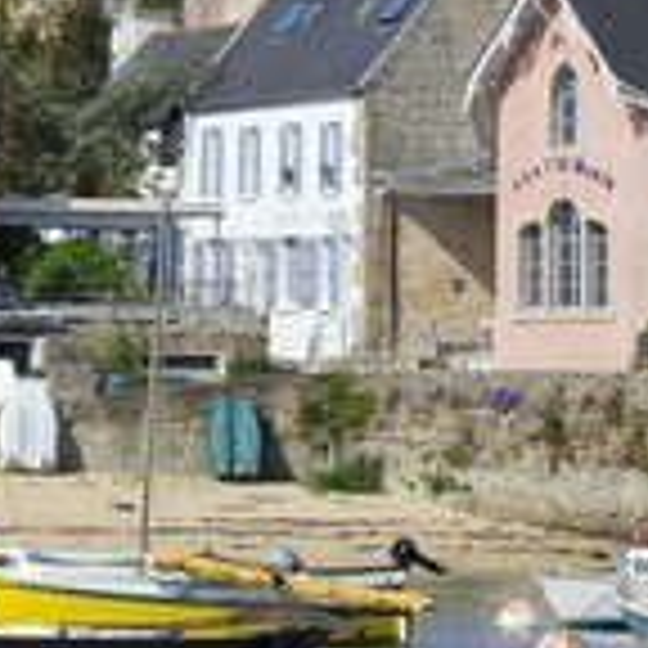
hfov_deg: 3.5
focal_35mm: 495
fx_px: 10484
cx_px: 124
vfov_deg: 3.5
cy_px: 284
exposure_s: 1/640
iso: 400
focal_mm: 200
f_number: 14
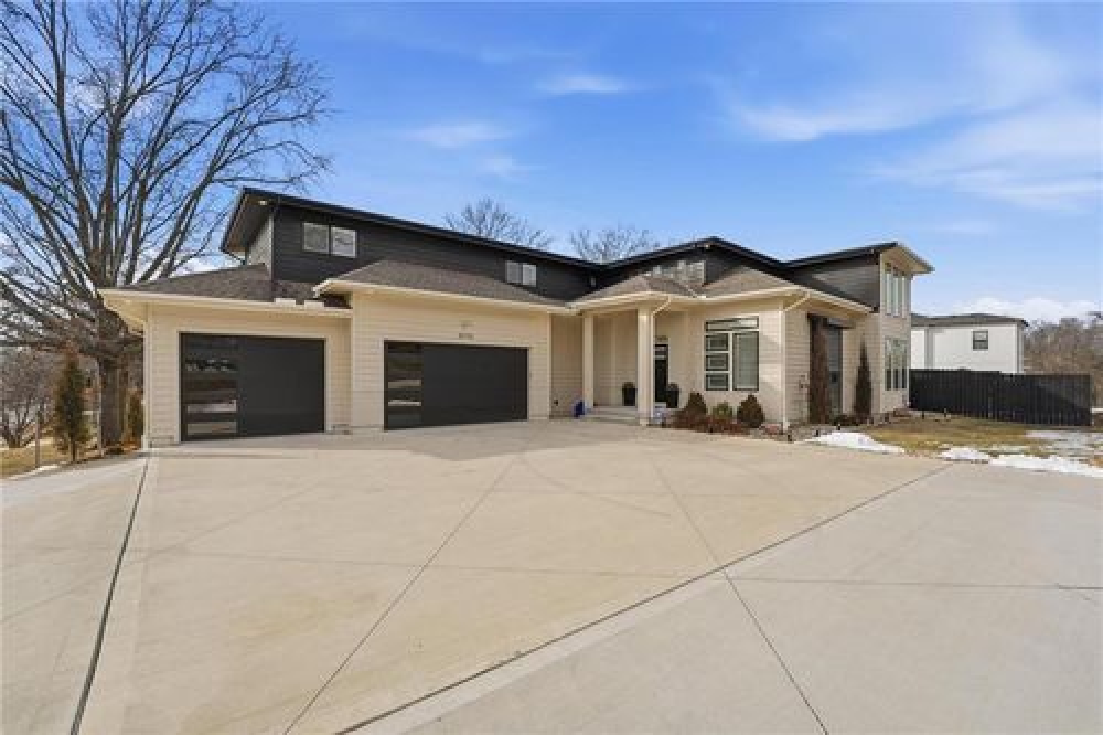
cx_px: 552
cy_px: 368
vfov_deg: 81.2
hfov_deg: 104.3
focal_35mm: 14
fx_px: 429
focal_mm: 14
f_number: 7.1
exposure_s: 1/1250
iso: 100
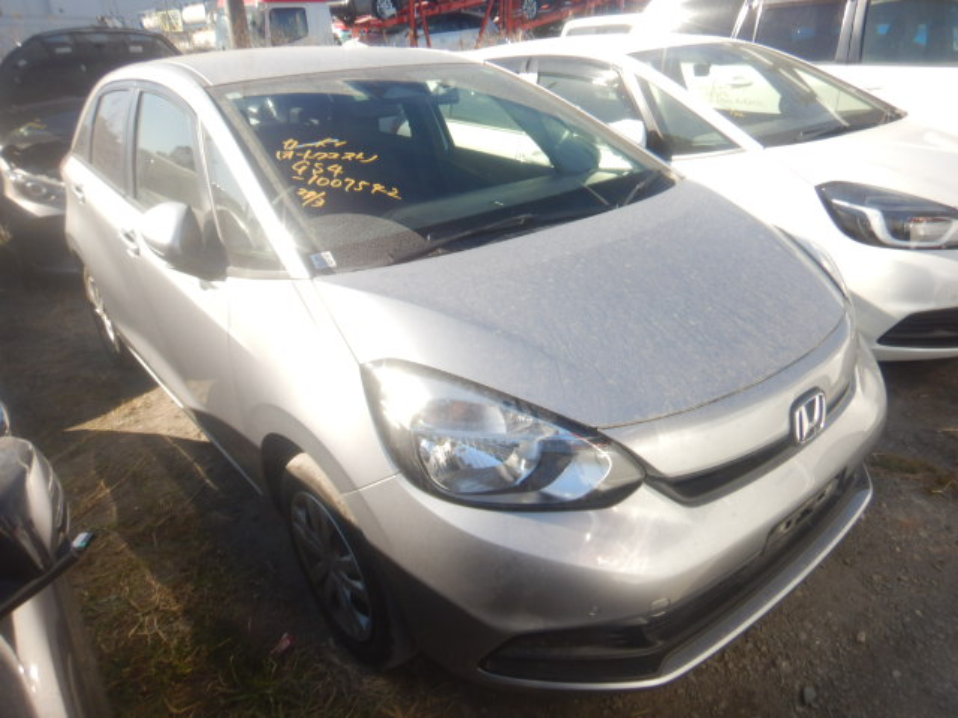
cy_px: 359
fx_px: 664
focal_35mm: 24
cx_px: 479
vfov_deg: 56.8
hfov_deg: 71.6
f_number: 2.8
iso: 125
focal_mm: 4.3
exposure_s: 1/250
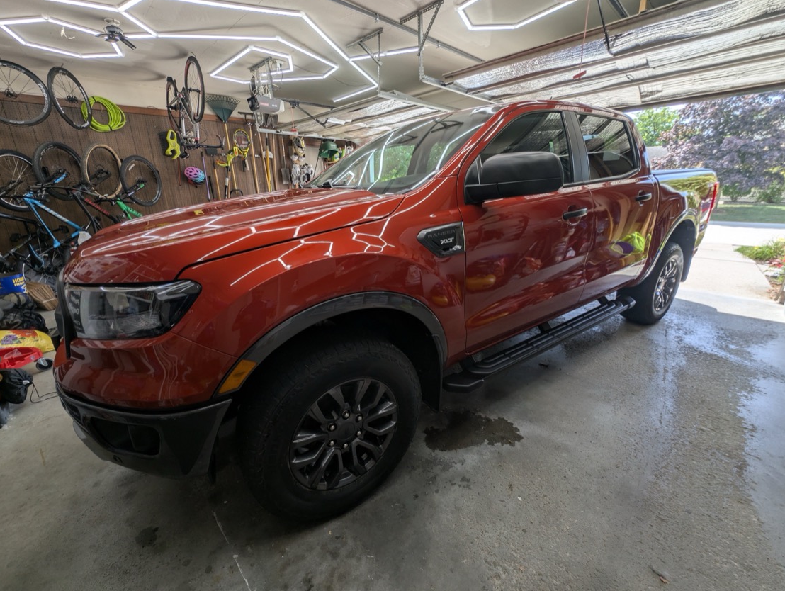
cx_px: 373
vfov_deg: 89.9
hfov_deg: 106.0
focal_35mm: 13
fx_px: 295
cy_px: 276
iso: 34
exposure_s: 1/465
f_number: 1.95
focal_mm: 2.23
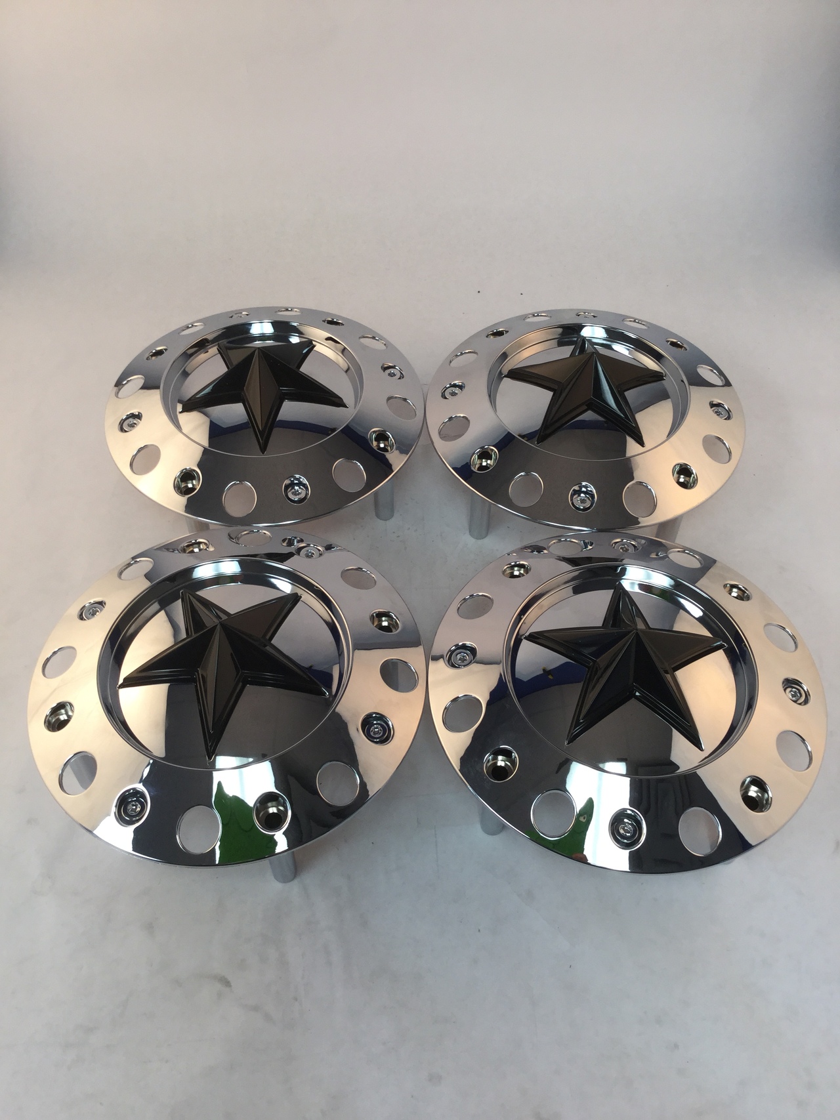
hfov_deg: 45.4
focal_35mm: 31
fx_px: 1003
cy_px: 560
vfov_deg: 58.4
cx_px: 420
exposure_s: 1/30
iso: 40
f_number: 2.4
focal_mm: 3.3
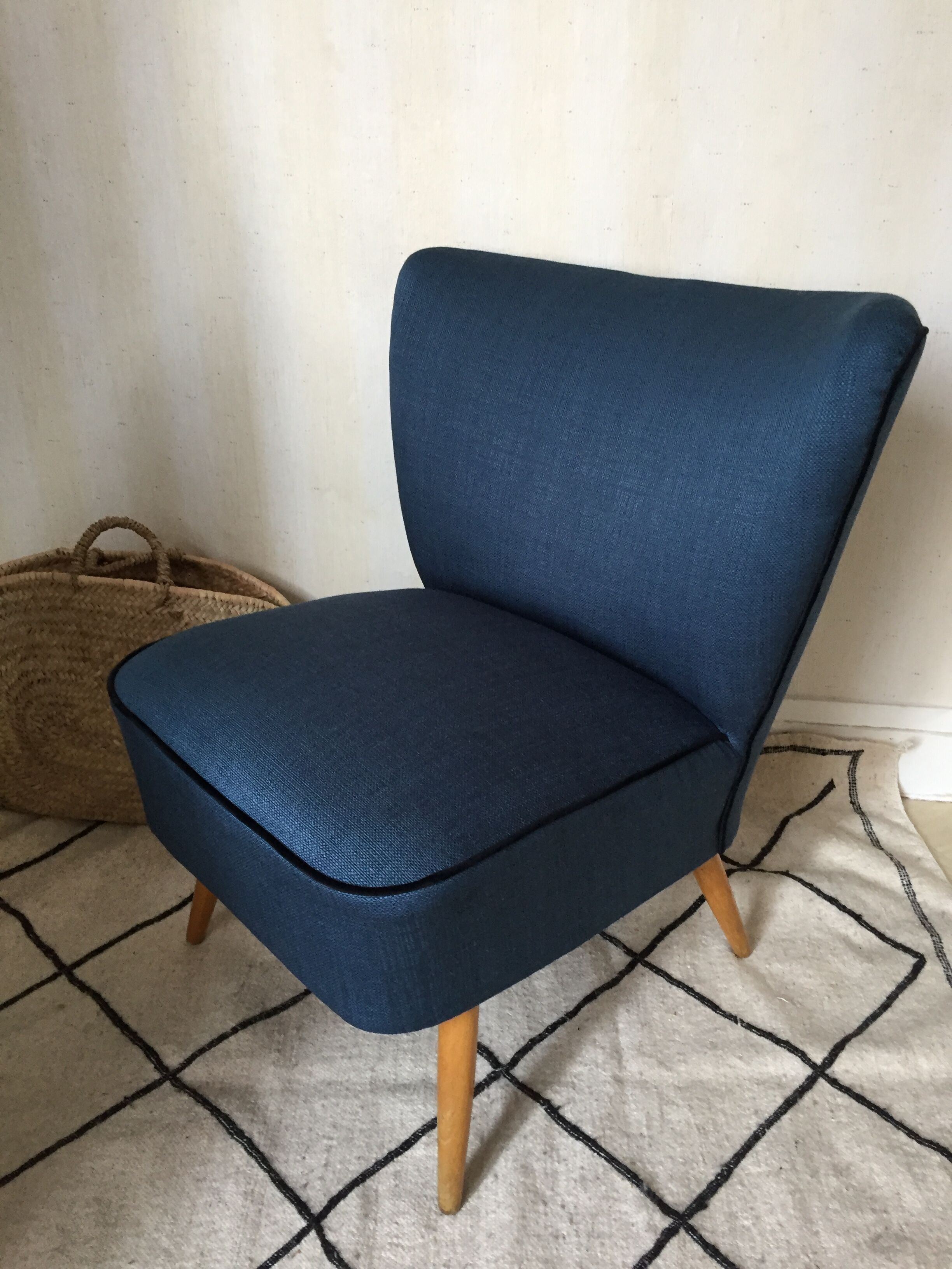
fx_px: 1063
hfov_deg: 48.2
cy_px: 634
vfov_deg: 61.7
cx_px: 476
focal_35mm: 29
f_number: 2.2
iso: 160
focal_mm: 4.15
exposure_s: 1/33
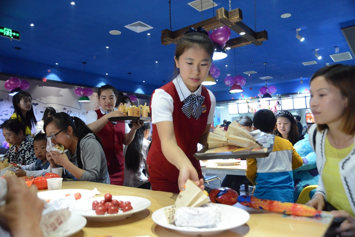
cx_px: 178
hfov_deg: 63.6
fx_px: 286
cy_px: 118
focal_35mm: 29
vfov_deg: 45.0
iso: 6400
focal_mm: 29
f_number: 4
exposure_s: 1/125
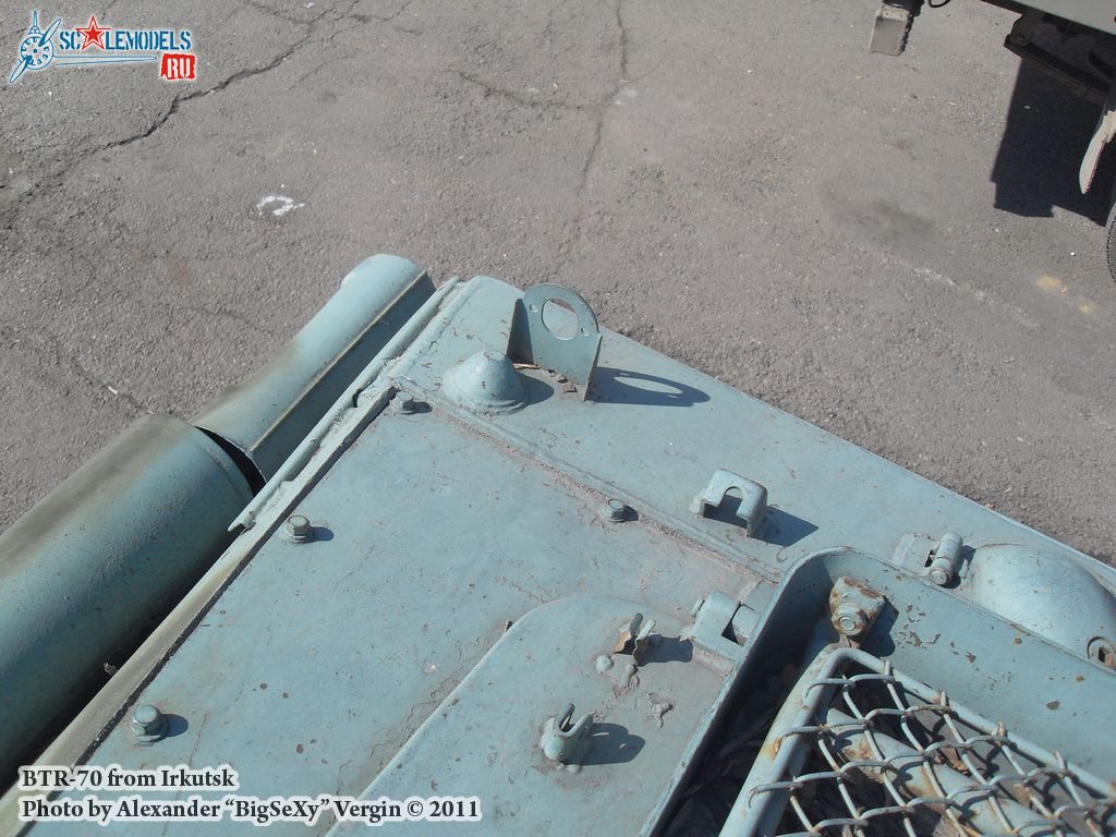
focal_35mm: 35
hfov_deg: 52.6
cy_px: 418
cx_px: 558
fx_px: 1128
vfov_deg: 40.7
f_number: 7
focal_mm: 6.3
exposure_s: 1/180
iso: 80
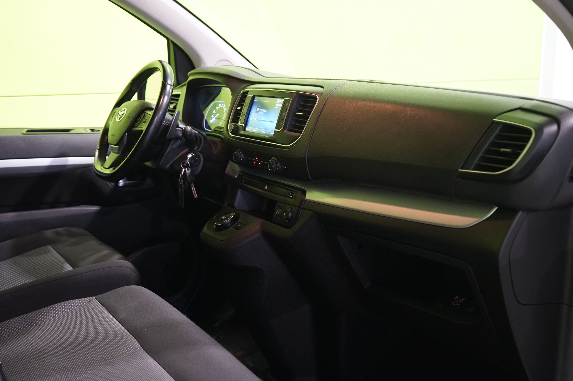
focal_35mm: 39
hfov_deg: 49.6
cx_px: 286
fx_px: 620
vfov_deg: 34.1
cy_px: 190
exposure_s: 1/15
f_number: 5
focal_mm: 39
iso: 2000
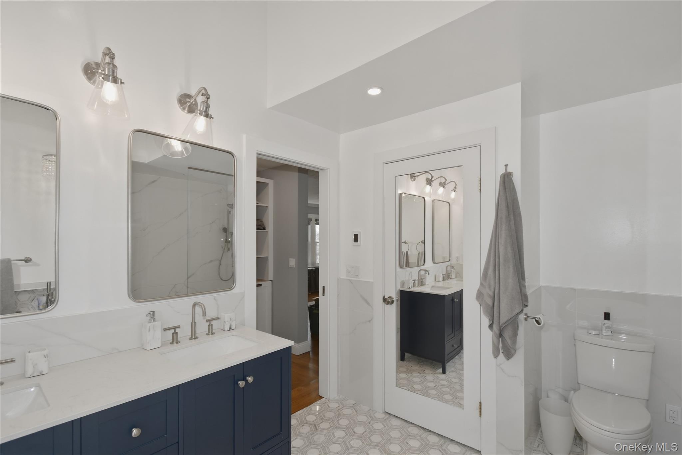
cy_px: 228
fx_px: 284
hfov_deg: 100.4
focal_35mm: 15
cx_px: 341
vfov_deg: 77.3
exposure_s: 1/125
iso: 125
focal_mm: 10
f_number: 5.6
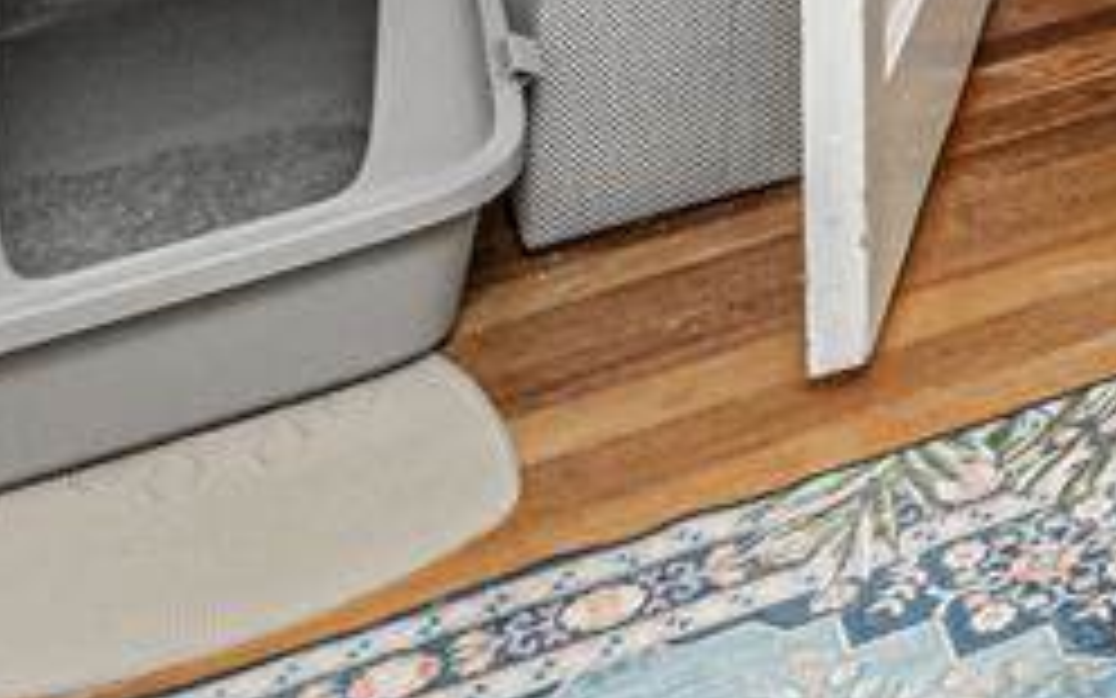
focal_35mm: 79
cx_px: 2282
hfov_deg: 17.6
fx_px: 2403
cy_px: -1079
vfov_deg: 12.3
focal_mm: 10
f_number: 13
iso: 1250
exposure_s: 1/60
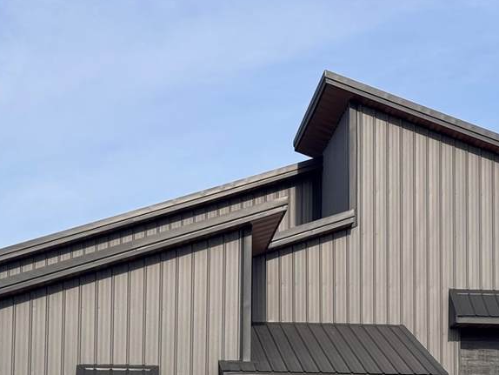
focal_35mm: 107
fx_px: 1543
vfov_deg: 13.7
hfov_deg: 18.3
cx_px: 336
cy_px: 342
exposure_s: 1/2959
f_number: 1.78
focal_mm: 6.76
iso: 64
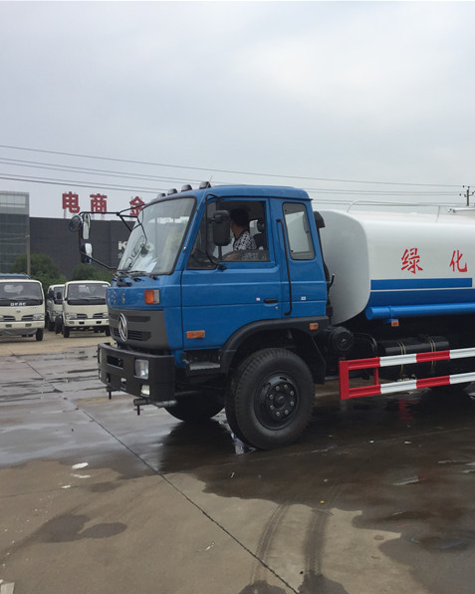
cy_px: 298
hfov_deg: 37.7
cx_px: 382
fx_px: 668
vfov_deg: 47.9
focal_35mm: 38
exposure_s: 1/1199
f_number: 2.2
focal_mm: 4.15
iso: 32
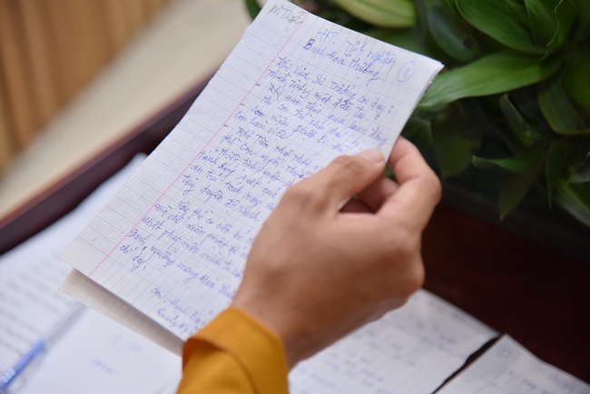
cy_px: 197
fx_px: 1836
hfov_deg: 18.3
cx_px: 295
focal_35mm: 112
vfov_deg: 12.2
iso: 1250
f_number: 4
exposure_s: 1/200
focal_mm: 112
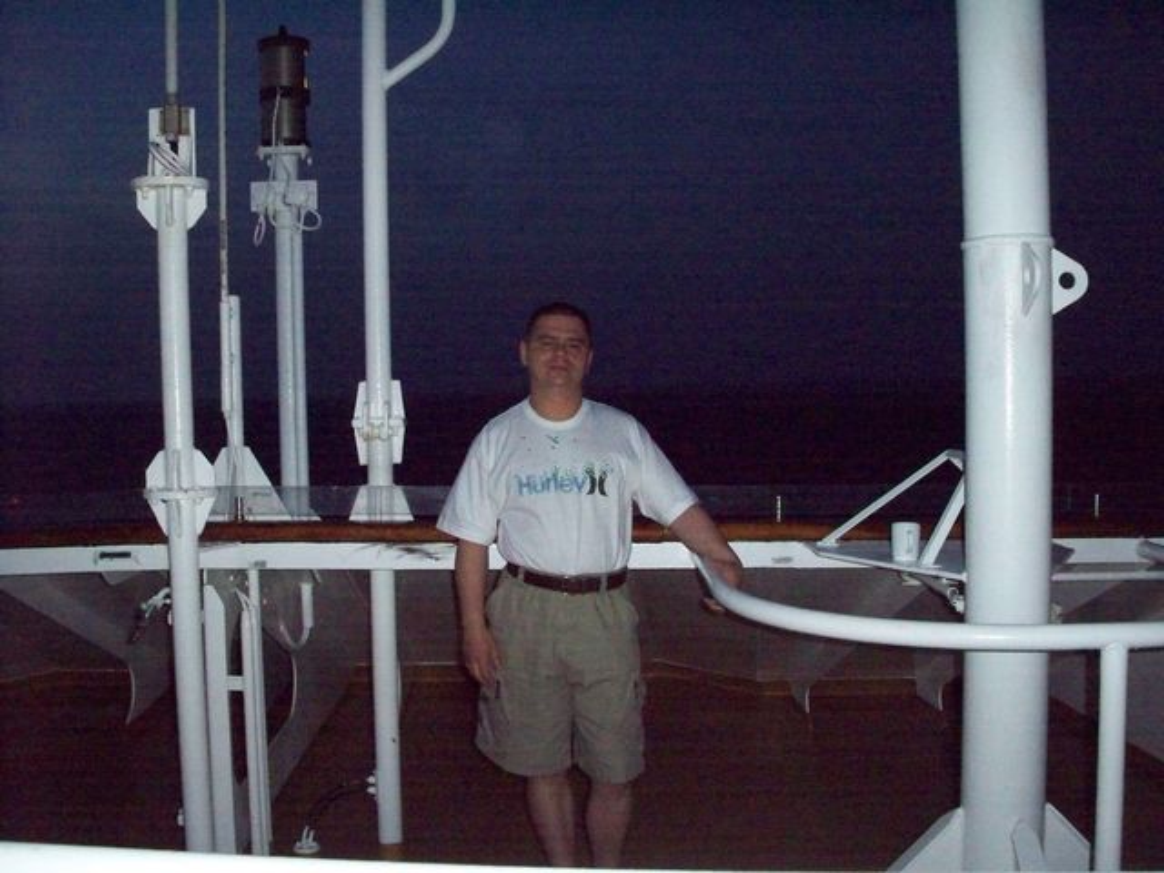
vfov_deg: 38.7
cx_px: 582
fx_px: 1244
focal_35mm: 37
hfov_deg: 50.1
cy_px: 436
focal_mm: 7.9
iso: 1600
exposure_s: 1/125
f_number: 3.4
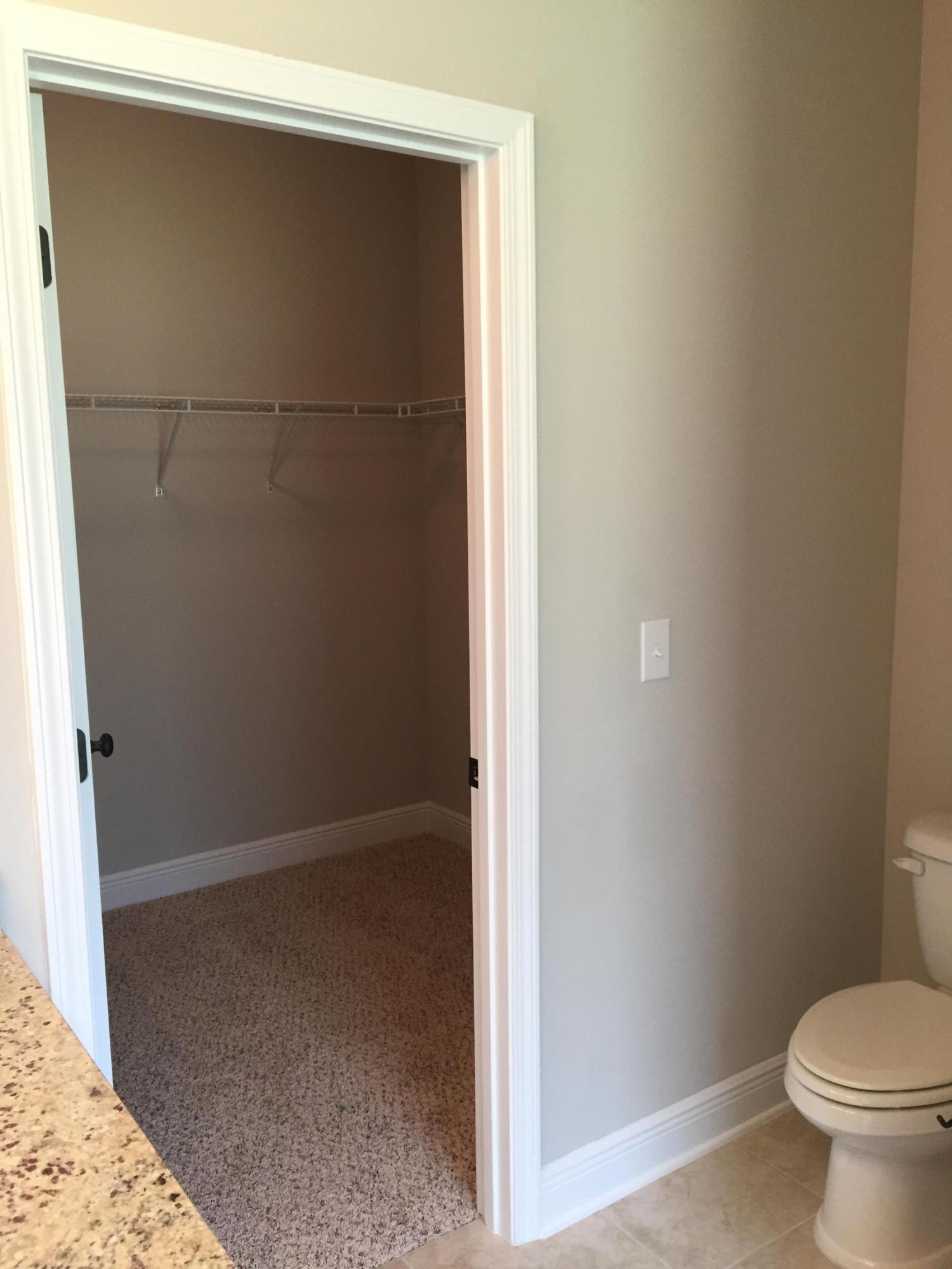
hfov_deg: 48.2
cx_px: 476
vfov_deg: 61.7
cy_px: 634
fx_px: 1063
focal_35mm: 29
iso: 50
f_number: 2.2
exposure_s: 1/30
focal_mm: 4.15
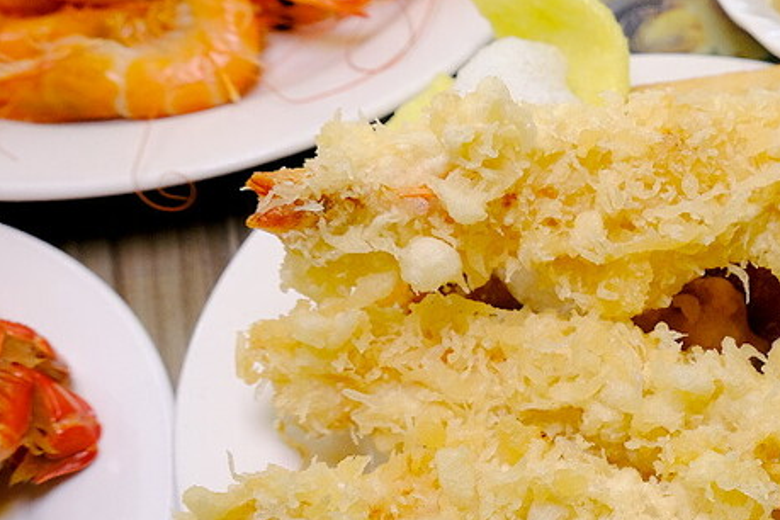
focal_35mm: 50
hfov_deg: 37.2
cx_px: 692
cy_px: 408
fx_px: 1083
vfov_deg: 26.5
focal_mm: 18
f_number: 5.6
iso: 1000
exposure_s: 1/100
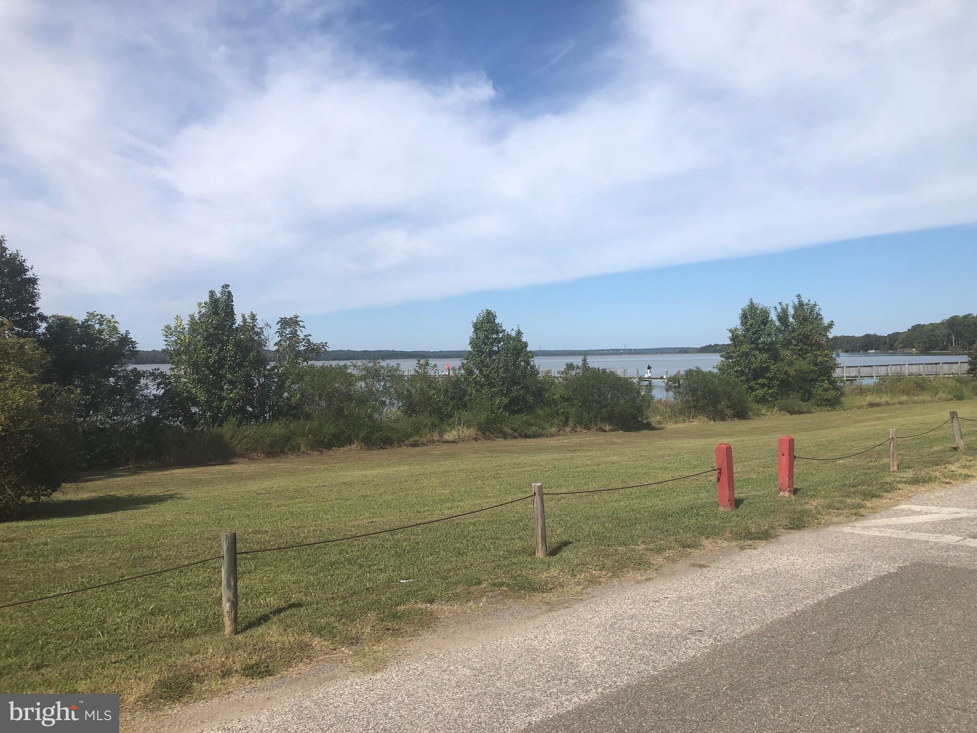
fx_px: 790
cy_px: 366
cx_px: 488
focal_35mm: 28
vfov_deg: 49.7
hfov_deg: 63.4
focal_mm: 3.99
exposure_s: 1/3247
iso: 25
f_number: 1.8
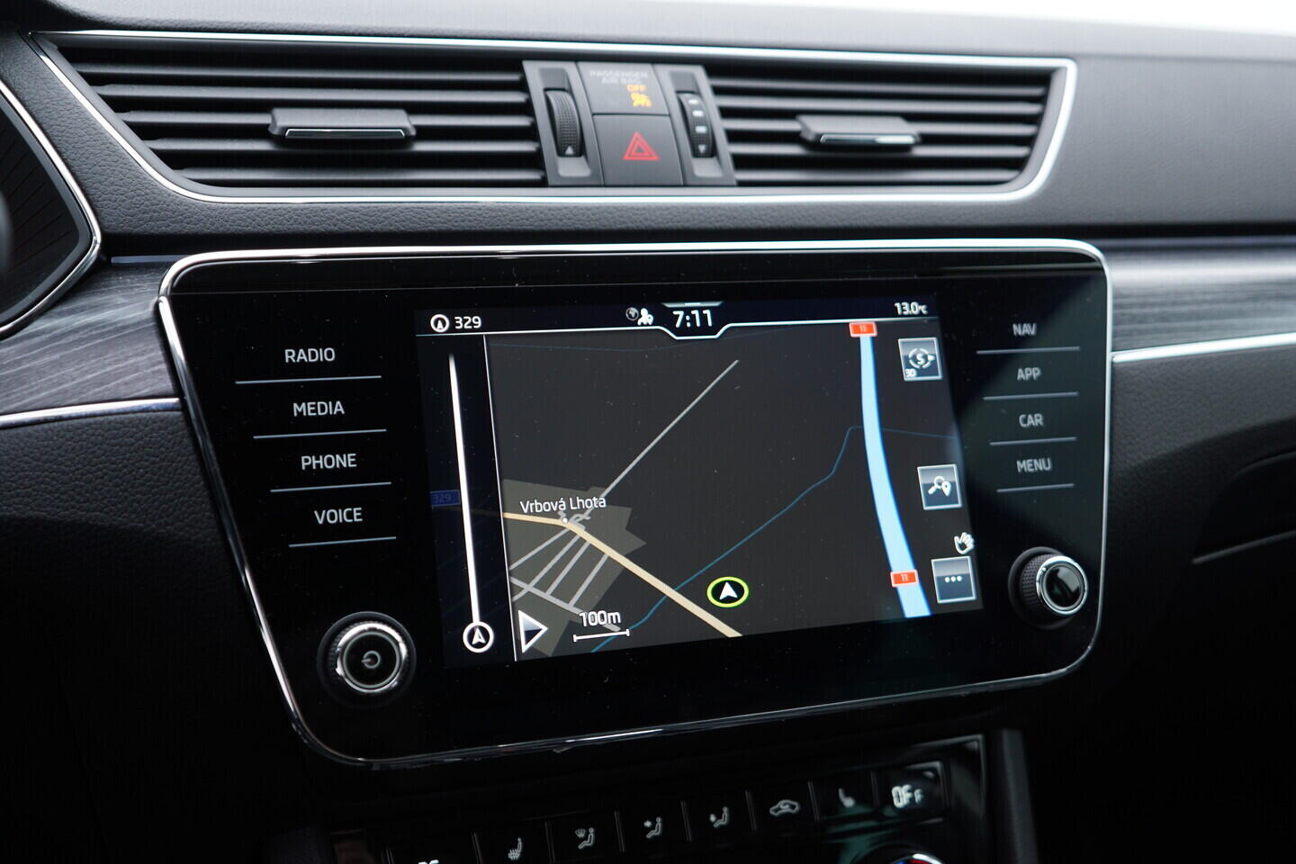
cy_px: 432
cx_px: 648
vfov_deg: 36.9
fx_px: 1296
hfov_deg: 53.1
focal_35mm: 36
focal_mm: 24
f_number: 2.8
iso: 160
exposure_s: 1/40
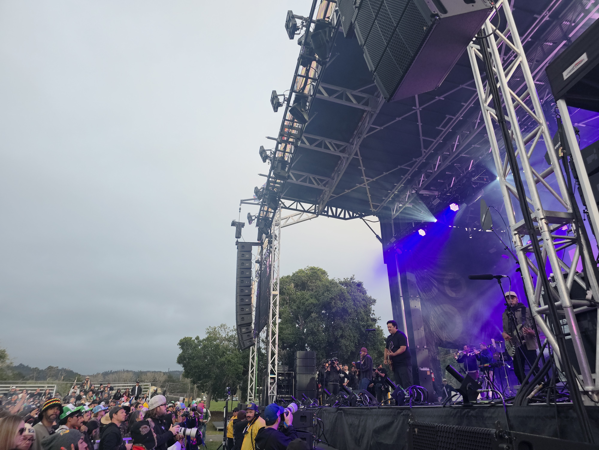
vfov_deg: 58.9
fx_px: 398
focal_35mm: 23
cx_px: 300
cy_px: 225
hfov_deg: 73.9
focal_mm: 6.3
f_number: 1.7
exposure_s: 1/56
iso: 50
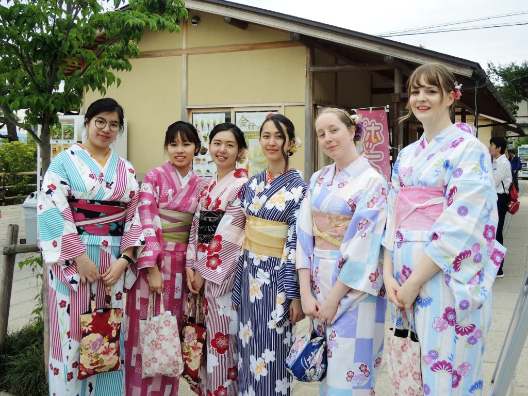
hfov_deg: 63.4
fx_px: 427
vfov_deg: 49.7
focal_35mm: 28
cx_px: 264
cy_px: 198
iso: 80
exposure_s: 1/1250
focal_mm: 6
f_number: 2
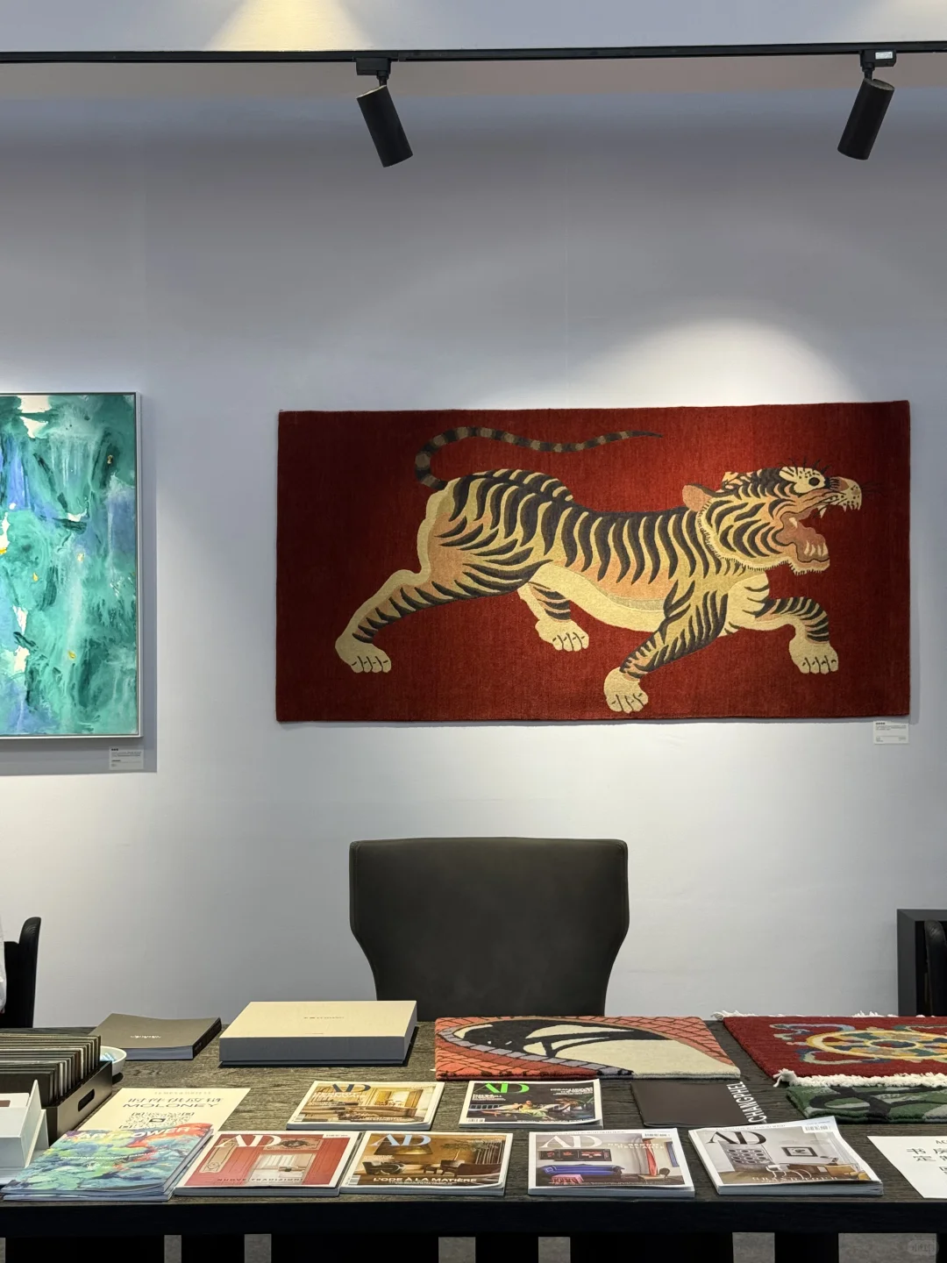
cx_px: 474
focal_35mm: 48
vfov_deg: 39.7
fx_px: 1751
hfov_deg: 30.3
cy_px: 632
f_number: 1.78
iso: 80
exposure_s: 1/100
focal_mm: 6.76
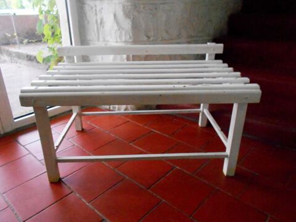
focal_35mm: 26
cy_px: 111
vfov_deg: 53.1
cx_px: 148
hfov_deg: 67.3
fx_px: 222
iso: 800
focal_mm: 4.6
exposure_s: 1/10
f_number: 3.2
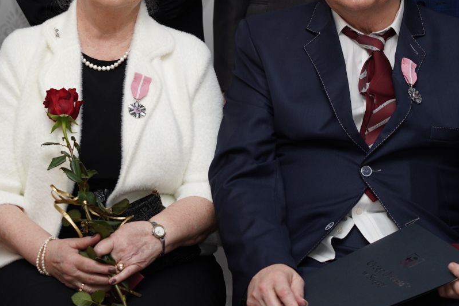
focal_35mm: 171
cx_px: 206
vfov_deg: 8.0
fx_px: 2180
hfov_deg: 12.0
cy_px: 64
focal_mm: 105
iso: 500
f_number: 5
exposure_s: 1/100
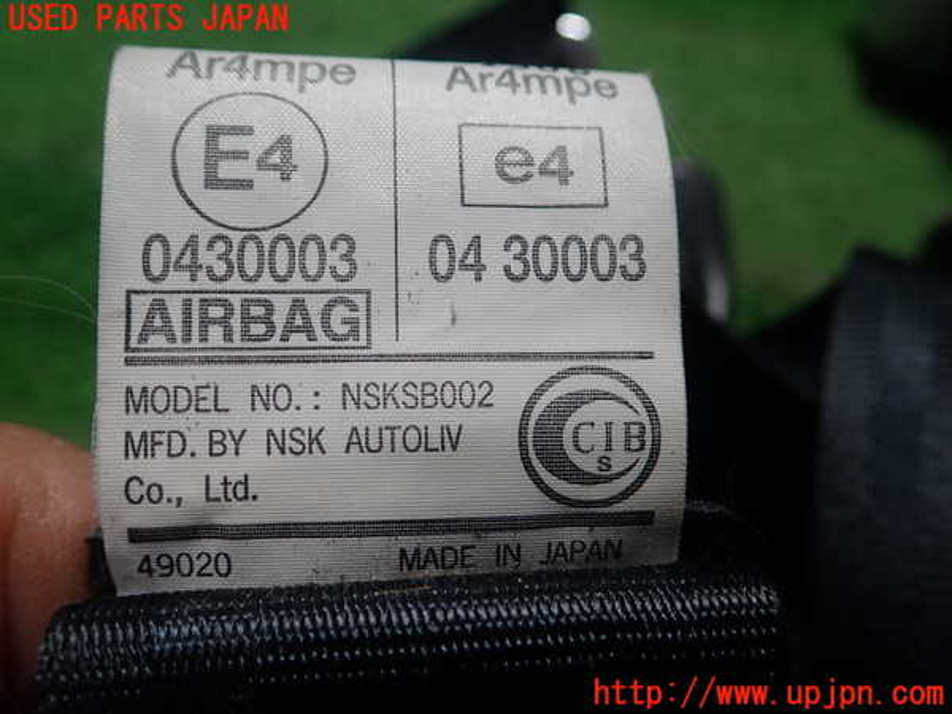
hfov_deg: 60.0
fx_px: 825
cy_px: 357
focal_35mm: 30
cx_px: 476
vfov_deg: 46.8
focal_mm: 5.5
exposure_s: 1/125
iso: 160
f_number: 2.3
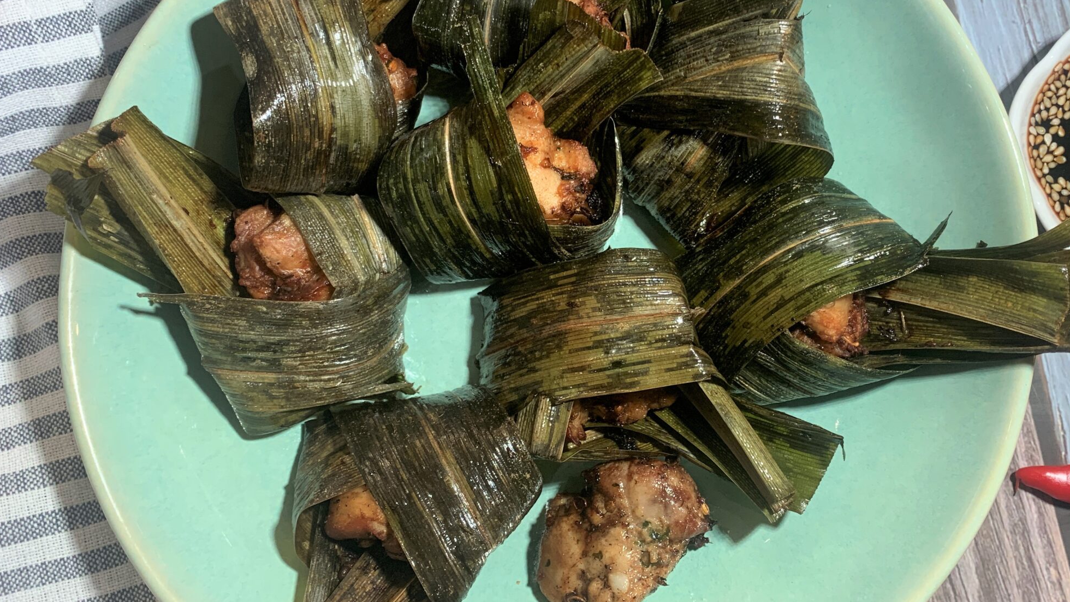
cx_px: 675
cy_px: 209
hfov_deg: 53.4
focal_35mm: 37
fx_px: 1050
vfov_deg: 31.8
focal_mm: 4.25
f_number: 1.8
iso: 100
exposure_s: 1/100
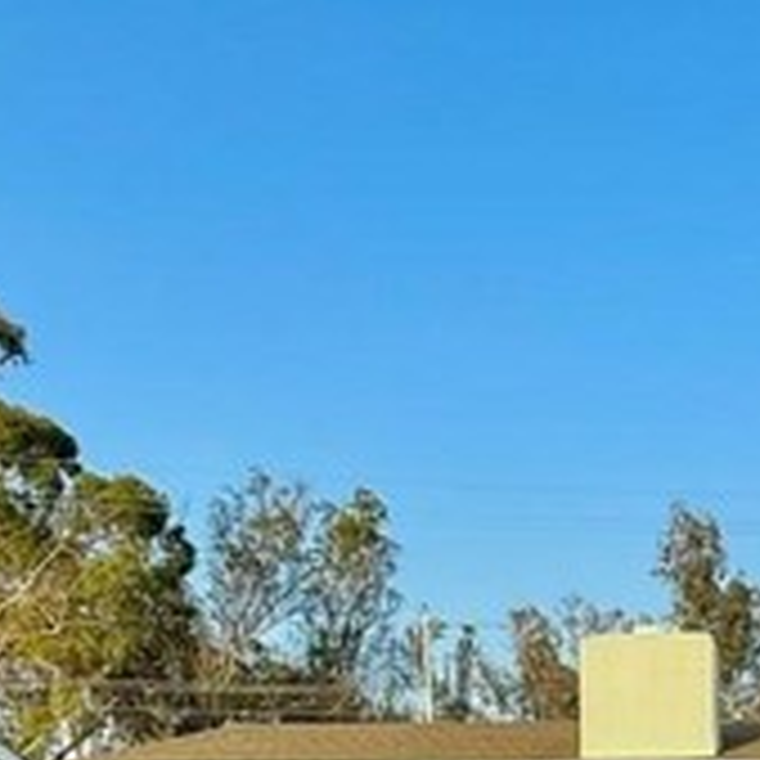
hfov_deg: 32.5
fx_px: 1167
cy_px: 994
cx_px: 800
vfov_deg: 29.1
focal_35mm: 47
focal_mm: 2.22
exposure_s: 1/514
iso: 50
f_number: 2.2
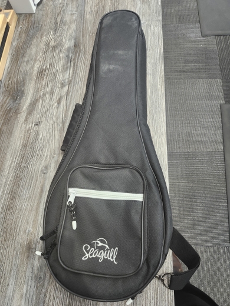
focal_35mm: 23
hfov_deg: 58.9
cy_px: 153
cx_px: 115
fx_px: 204
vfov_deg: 73.9
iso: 320
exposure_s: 1/120
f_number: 1.8
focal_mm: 5.54
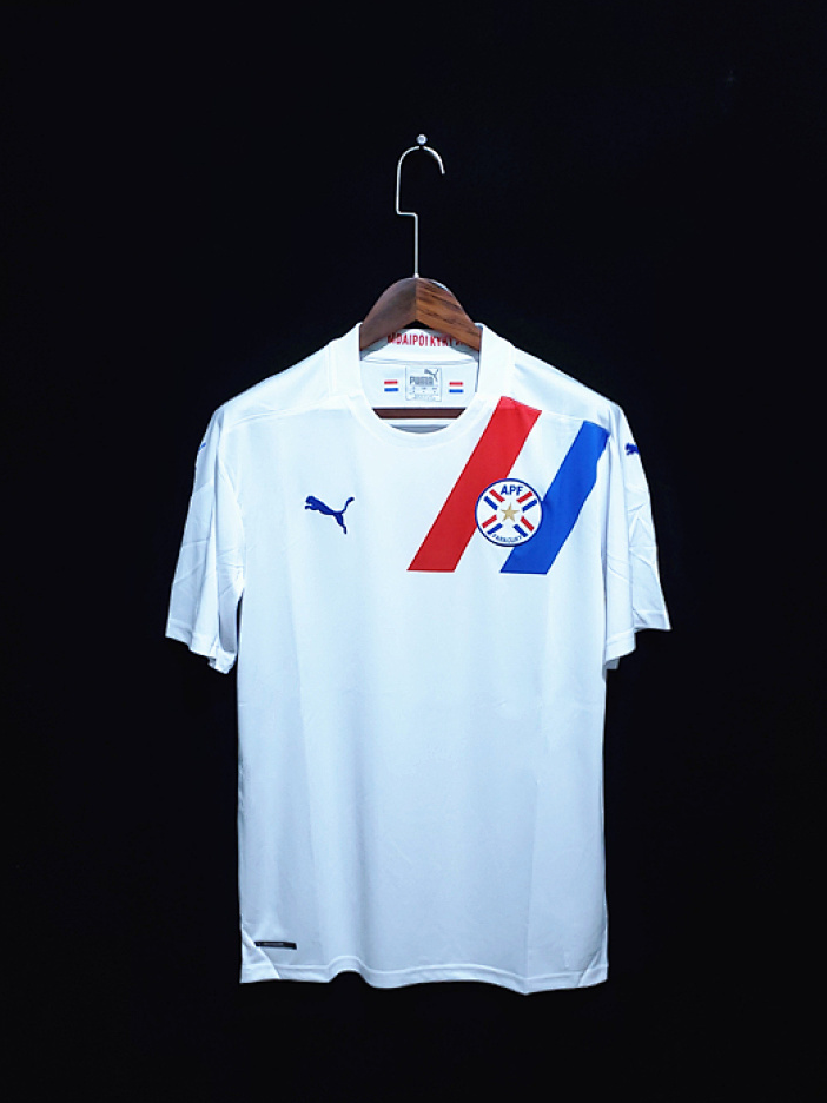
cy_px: 601
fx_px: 956
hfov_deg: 46.8
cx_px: 419
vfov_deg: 59.9
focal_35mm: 30
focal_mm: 4.3
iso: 200
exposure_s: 1/30
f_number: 1.5
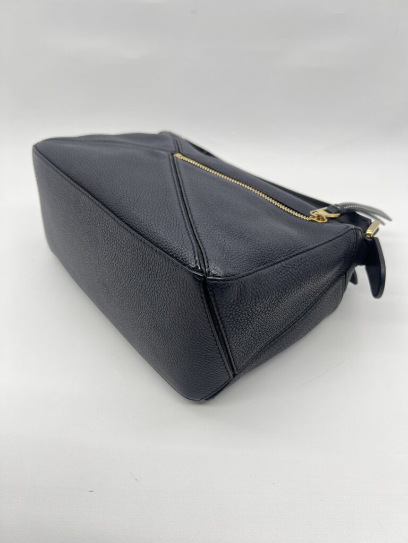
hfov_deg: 53.1
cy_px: 272
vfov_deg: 67.3
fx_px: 409
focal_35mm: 26
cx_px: 204
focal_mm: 5.7
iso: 32
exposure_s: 1/125
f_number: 1.5
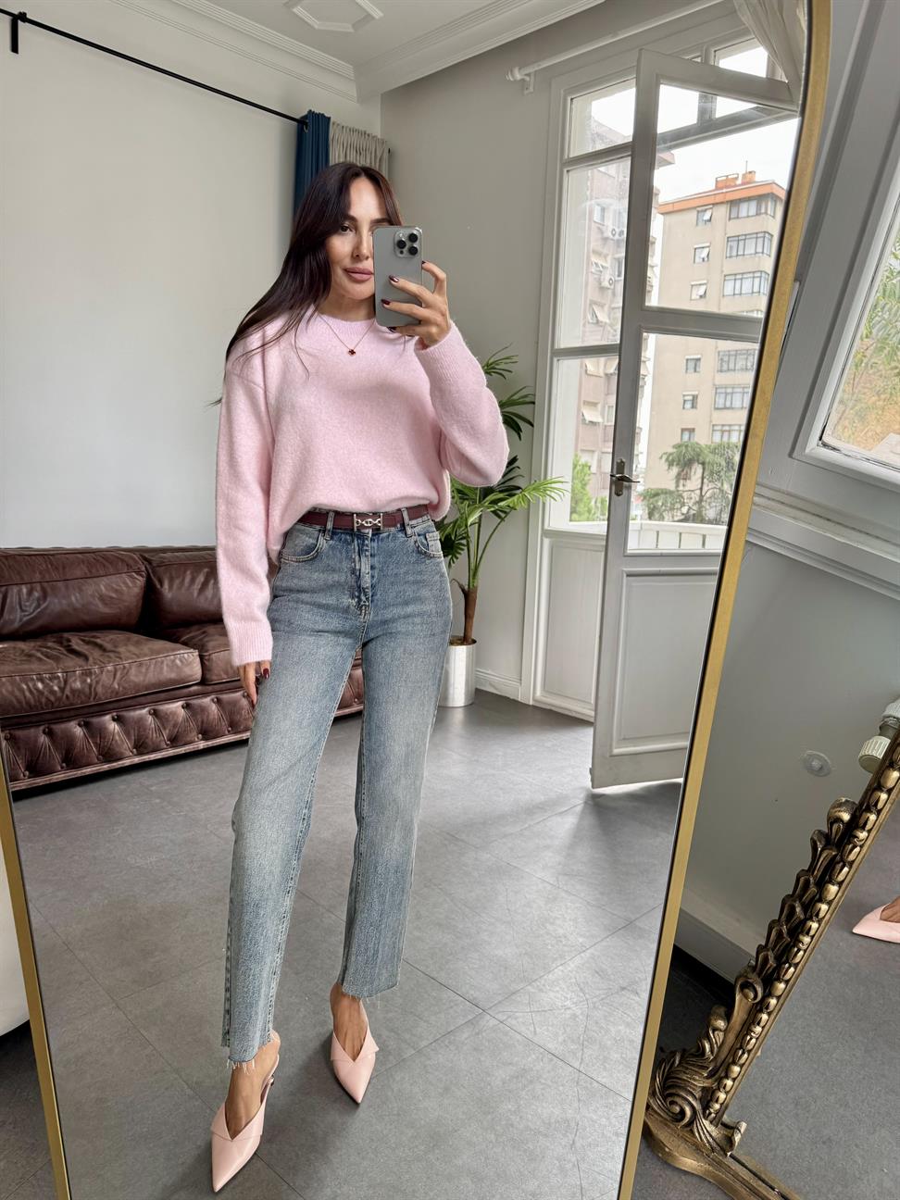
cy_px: 600
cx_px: 450
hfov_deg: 56.8
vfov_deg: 71.6
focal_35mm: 24
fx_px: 832
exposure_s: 1/167
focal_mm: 6.76
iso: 100
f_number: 1.78
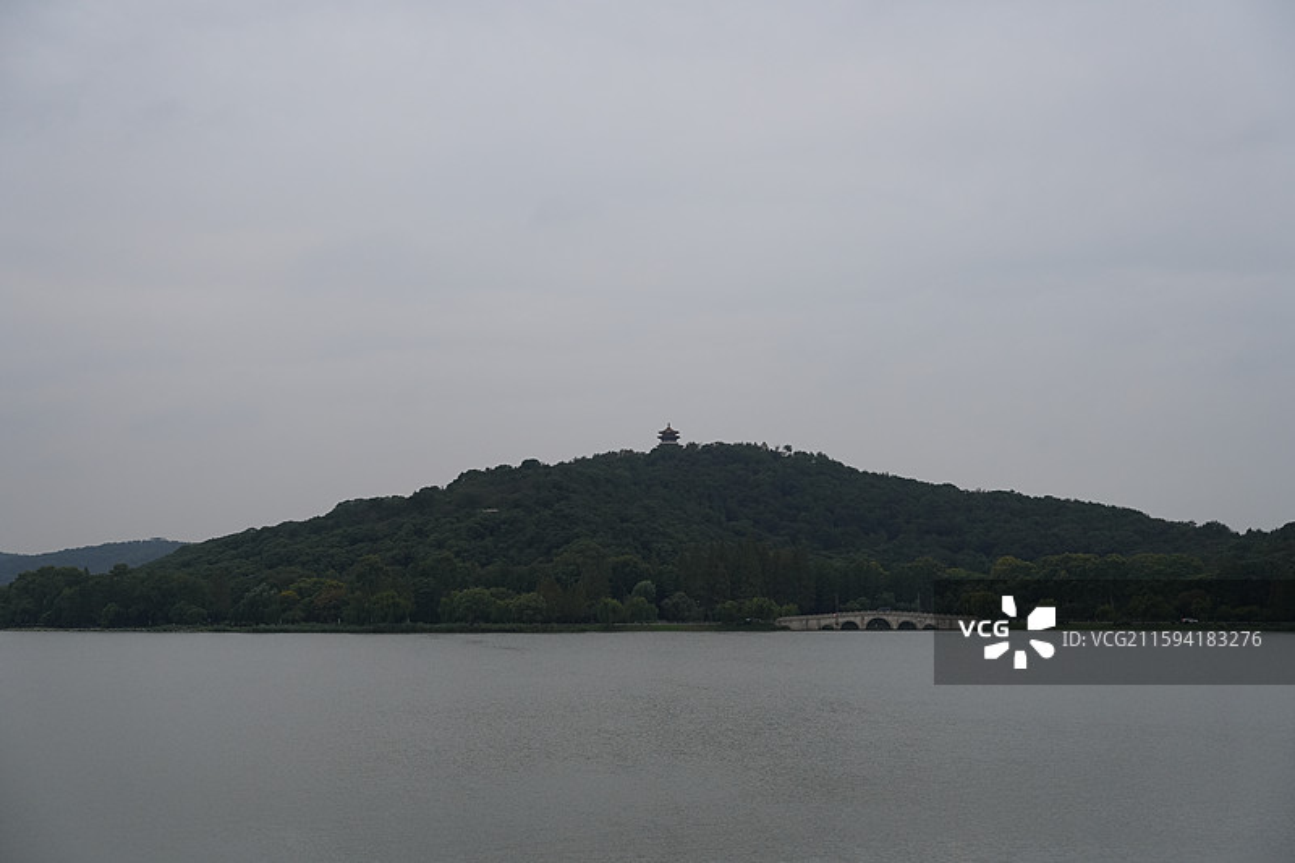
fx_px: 1582
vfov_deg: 30.5
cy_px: 432
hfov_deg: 44.5
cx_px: 648
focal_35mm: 44
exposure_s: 1/320
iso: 1000
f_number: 4
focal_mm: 44
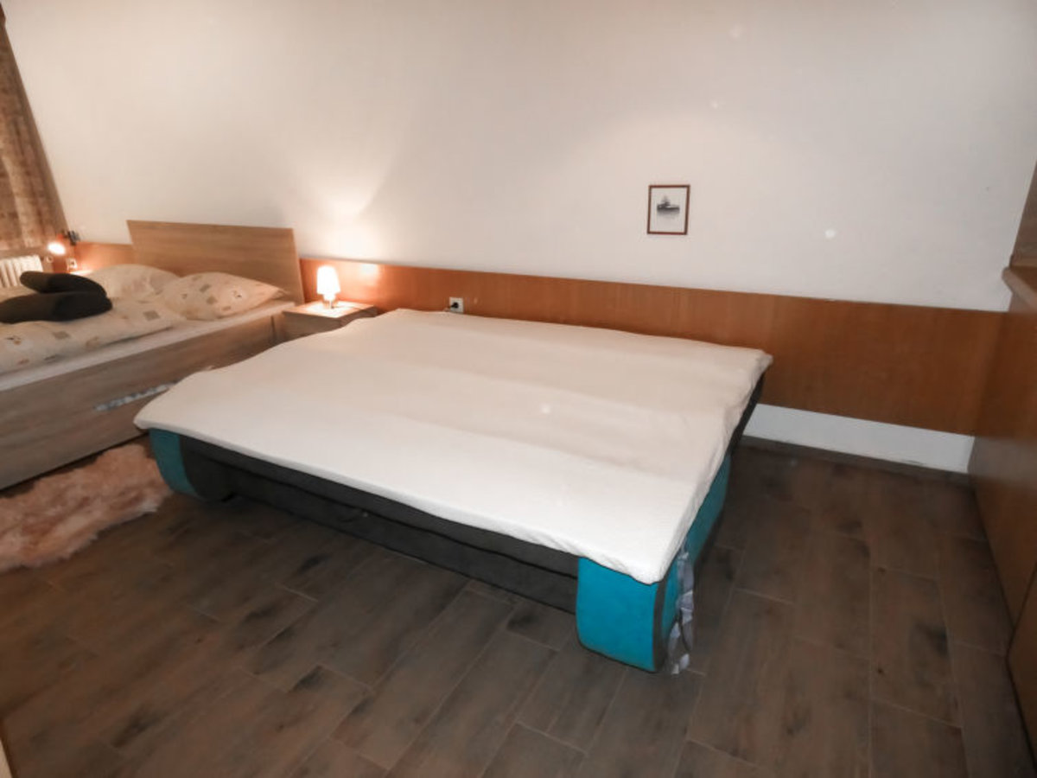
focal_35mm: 20
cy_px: 389
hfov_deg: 81.7
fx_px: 599
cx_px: 518
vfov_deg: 66.0
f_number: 2.8
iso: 800
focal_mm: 3.6
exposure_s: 1/125
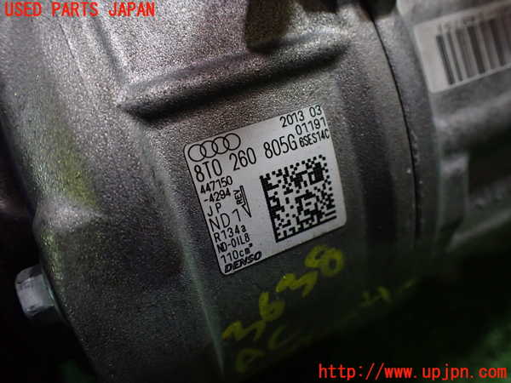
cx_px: 256
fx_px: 443
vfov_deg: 46.8
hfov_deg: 60.0
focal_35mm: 30
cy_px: 192
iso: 640
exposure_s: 1/125
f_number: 2.3
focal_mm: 5.4
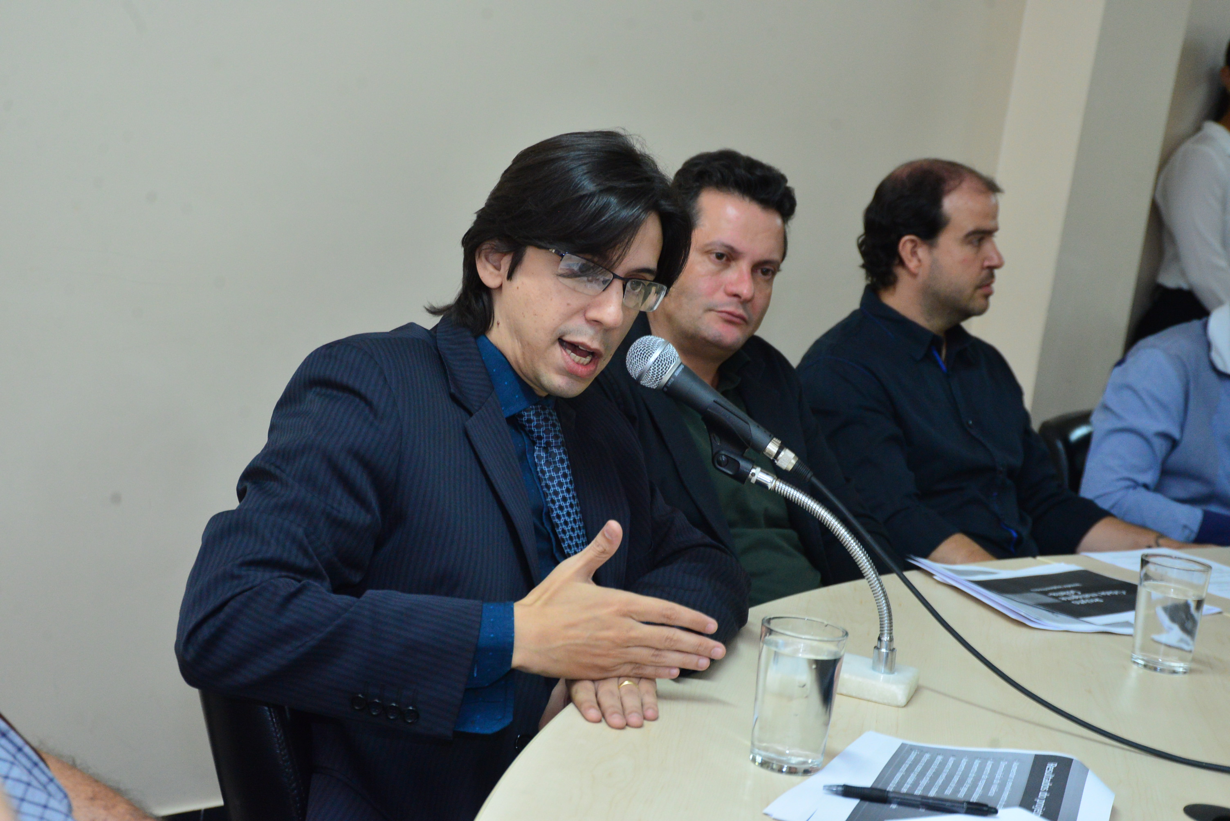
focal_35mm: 65
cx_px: 615
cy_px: 410
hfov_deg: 30.9
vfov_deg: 20.9
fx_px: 2222
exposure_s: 1/60
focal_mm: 65
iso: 3200
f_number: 6.3
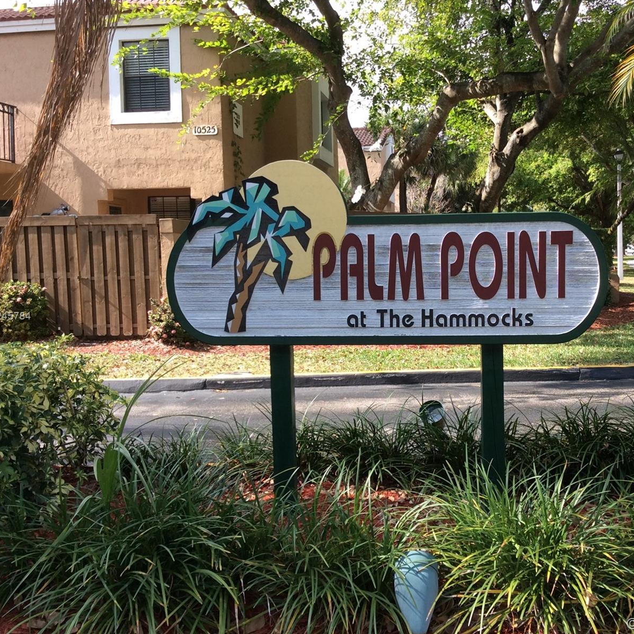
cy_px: 317
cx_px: 373
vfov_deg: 43.9
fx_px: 787
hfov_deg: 43.7
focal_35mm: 38
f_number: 2.4
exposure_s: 1/327
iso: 32
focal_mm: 3.3
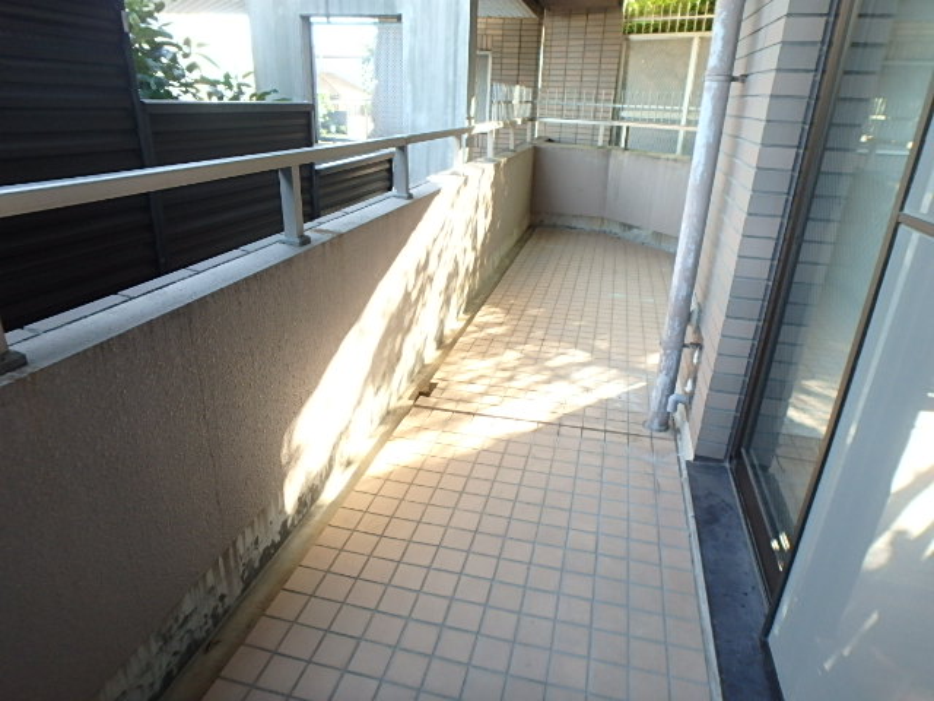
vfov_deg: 63.4
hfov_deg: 79.0
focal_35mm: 21
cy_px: 350
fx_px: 567
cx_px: 467
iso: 200
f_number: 3.5
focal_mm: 3.7
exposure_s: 1/40
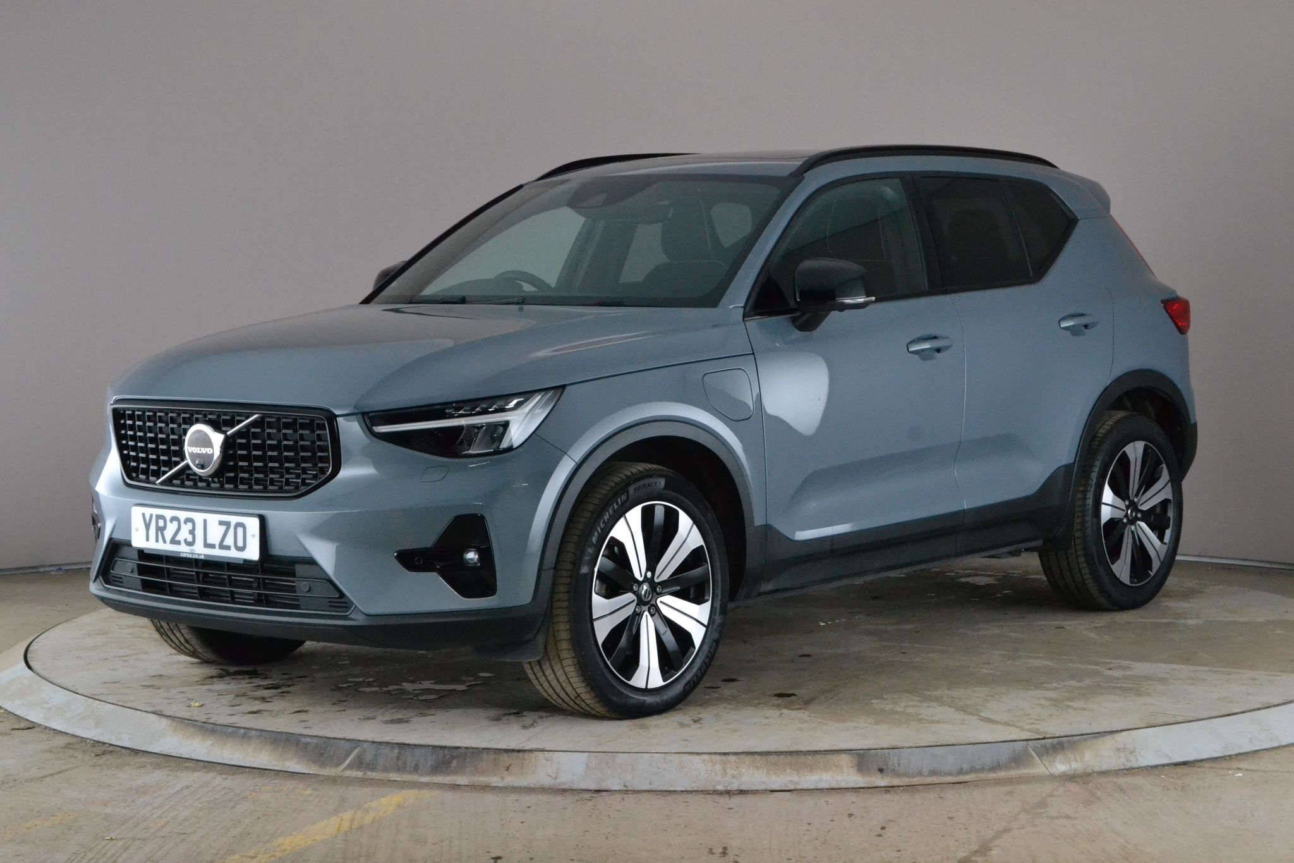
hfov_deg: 29.2
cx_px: 647
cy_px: 432
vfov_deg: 19.7
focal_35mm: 69
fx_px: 2480
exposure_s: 1/50
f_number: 11
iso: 3200
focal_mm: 46
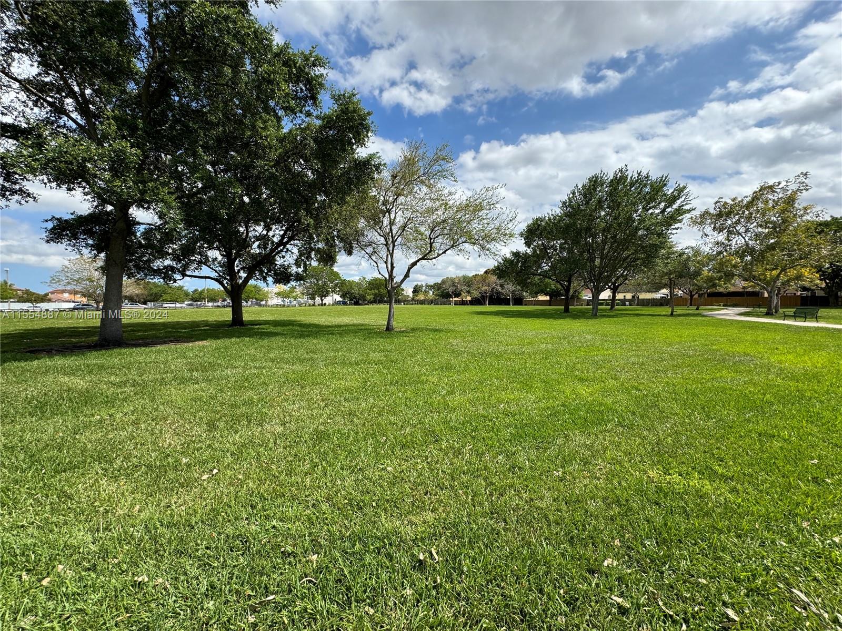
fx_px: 341
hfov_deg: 102.1
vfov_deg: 85.7
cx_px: 421
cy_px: 316
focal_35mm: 14
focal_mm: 2.22
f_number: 2.2
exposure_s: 1/1748
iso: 40
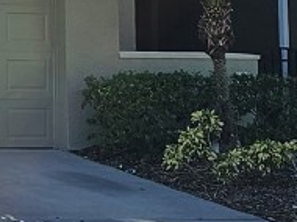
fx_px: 1063
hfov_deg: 14.2
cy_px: -59
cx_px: -224
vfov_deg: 11.6
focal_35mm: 124
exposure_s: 1/1087
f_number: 1.7
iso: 20
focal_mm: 6.3
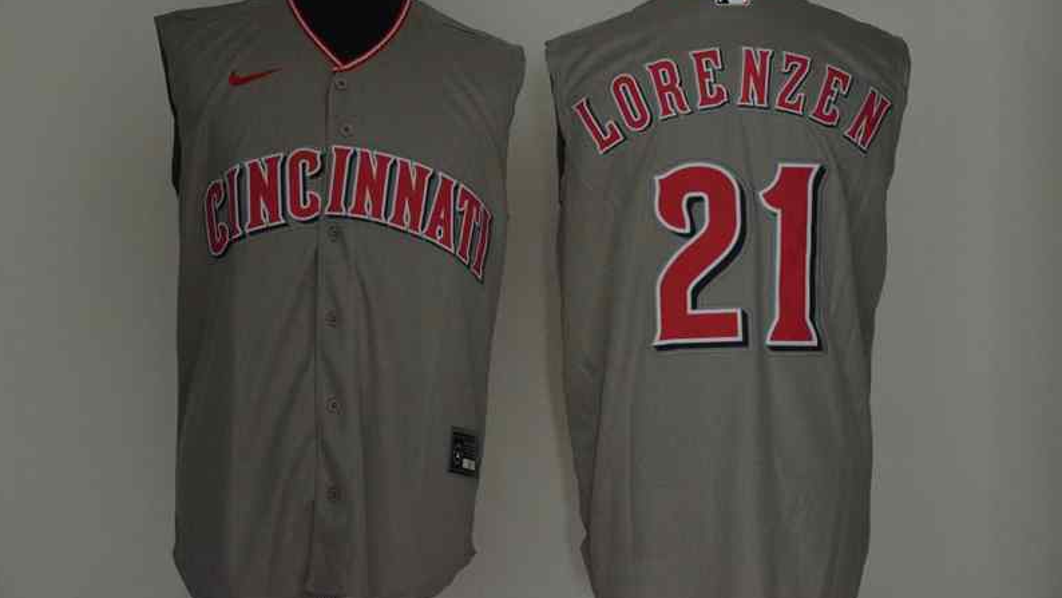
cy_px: 256
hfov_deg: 26.8
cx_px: 528
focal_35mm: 79
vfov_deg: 15.3
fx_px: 2225
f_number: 4.8
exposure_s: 1/60
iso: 4000
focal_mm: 50
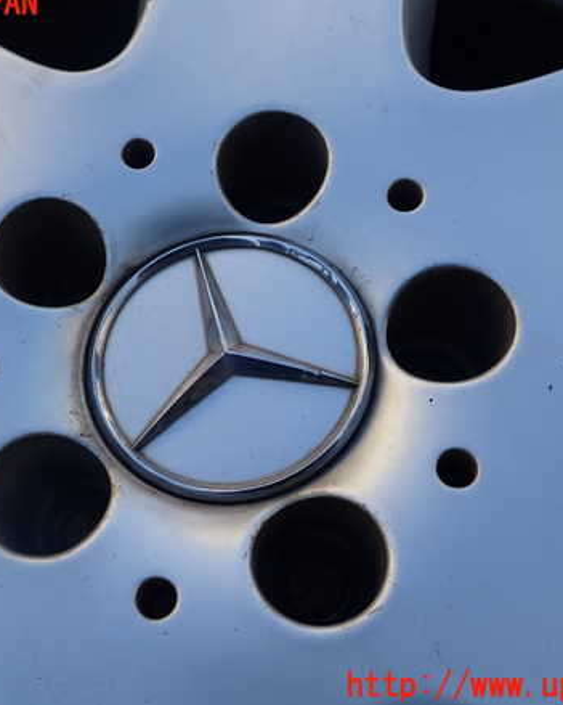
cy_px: 345
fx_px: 833
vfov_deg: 45.8
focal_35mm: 40
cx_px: 228
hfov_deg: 37.2
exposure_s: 1/400
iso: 100
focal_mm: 5.4
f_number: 3.2
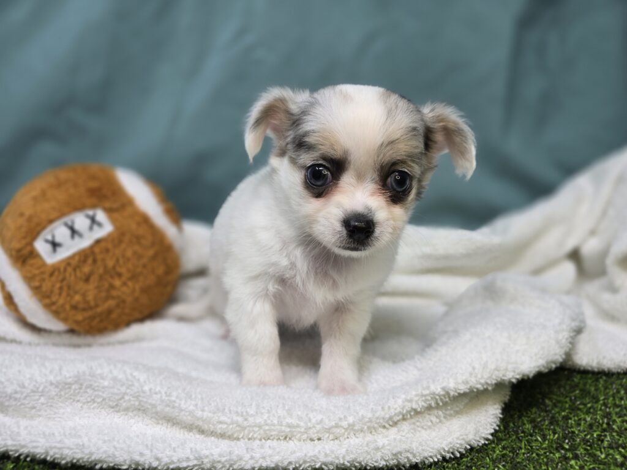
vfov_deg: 58.9
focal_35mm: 23
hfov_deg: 73.9
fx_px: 417
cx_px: 314
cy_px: 235
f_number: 1.7
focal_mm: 6.3
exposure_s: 1/120
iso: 50
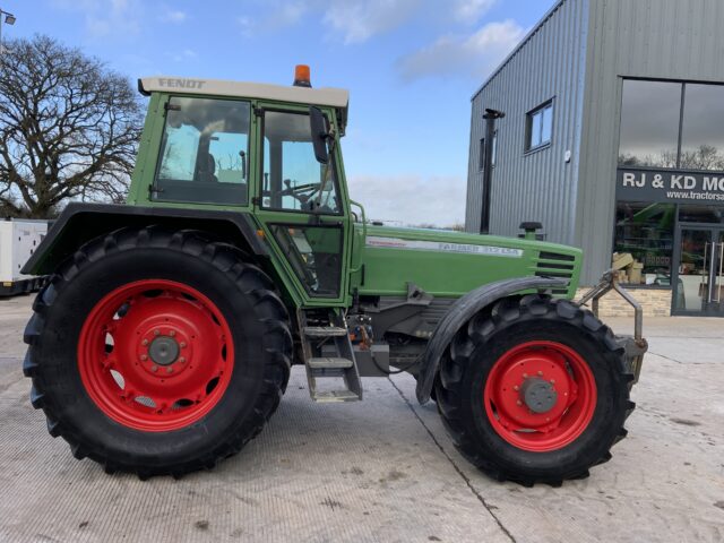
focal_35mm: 29
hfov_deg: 61.7
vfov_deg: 48.2
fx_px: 607
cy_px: 272
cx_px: 362
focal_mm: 3
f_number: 1.8
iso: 16
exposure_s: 1/562
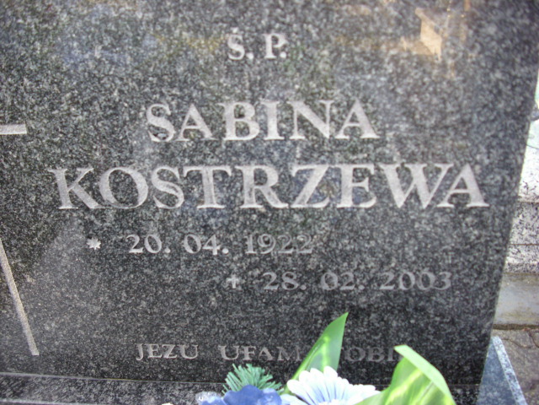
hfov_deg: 50.1
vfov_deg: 38.7
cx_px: 270
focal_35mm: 37
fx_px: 576
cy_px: 202
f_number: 2.8
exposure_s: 1/60
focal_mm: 6.2
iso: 100
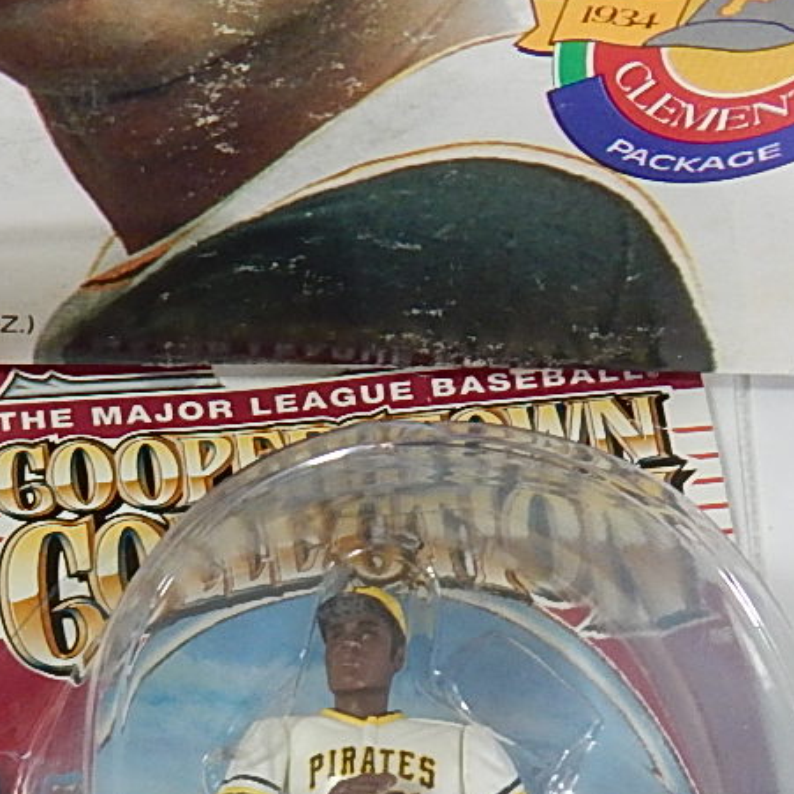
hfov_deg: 23.6
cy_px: 989
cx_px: -56
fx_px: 1791
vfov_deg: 22.7
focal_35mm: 69
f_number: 3
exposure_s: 1/30
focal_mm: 4
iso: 220
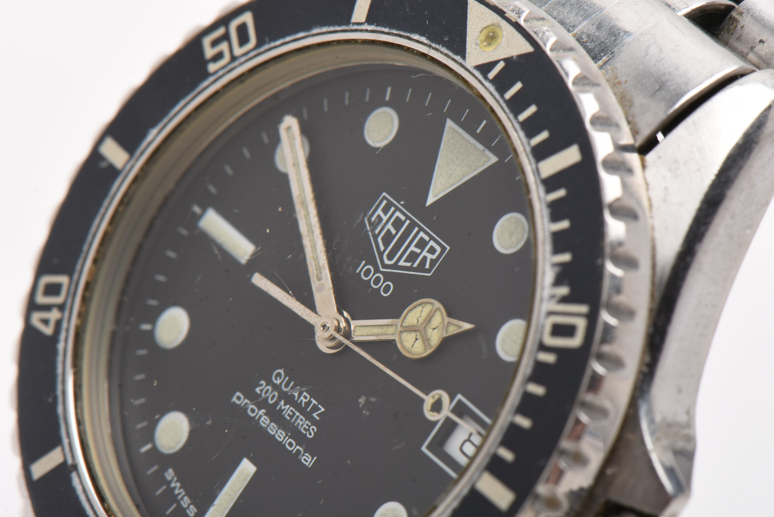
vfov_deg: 10.8
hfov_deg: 16.1
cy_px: 258
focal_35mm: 128
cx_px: 387
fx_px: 2743
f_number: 20
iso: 100
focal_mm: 85
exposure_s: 1/125
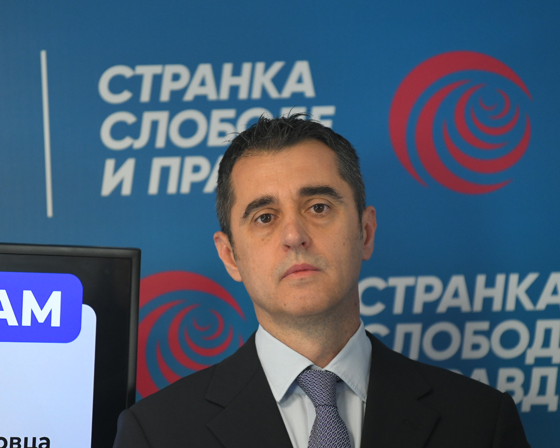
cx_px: 276
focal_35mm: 263
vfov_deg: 5.9
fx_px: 4359
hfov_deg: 7.4
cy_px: 224
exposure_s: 1/320
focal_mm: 200
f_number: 2.8
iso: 2000
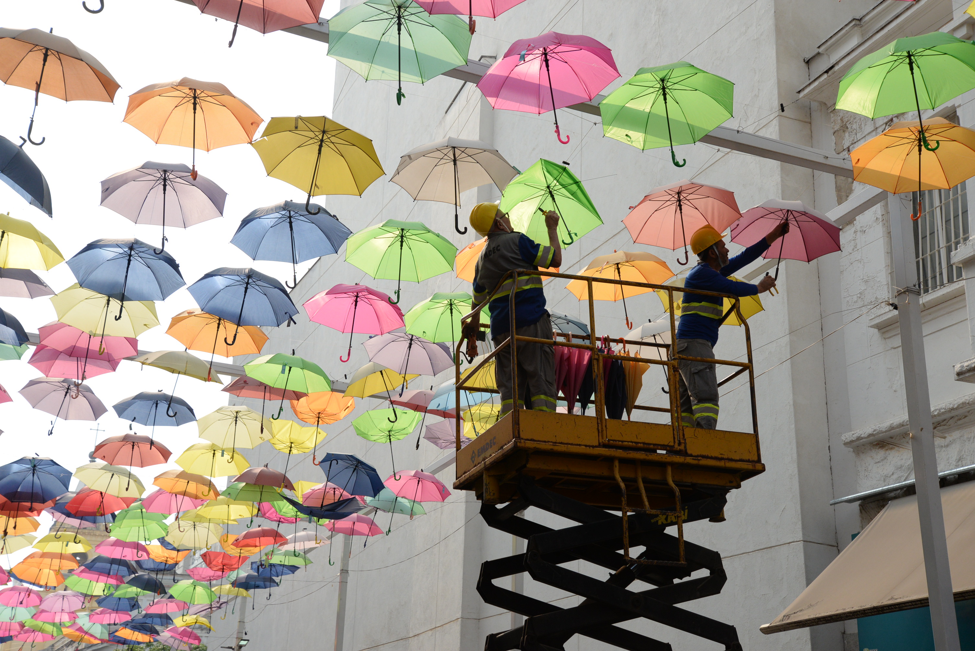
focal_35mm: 48
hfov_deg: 41.1
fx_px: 1300
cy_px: 326
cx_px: 488
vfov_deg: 28.1
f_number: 7.1
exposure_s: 1/1250
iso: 1000
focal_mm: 48
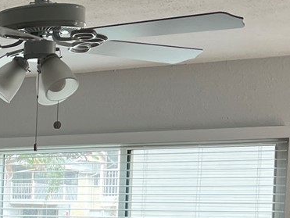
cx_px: -204
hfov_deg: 15.5
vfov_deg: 12.9
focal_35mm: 112
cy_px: 264
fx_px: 939
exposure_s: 1/157
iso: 64
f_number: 1.5
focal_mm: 5.7
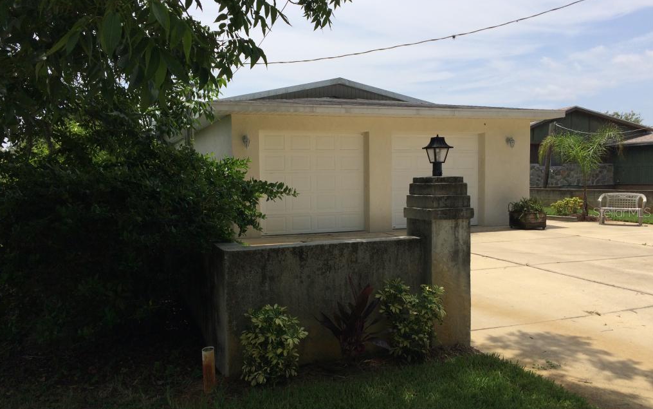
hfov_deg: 61.2
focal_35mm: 31
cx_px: 324
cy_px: 212
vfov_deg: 40.6
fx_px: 552
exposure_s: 1/2564
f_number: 2.2
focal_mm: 4.15
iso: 32
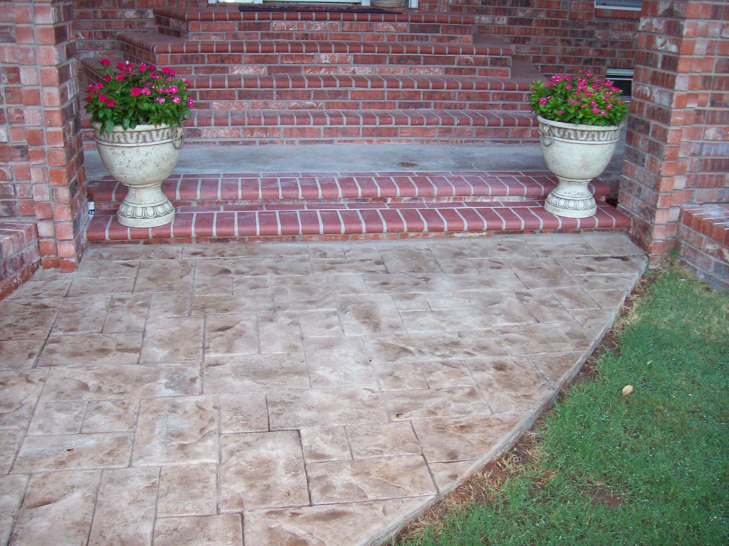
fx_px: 758
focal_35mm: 36
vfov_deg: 39.6
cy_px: 273
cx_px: 364
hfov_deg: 51.4
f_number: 2.7
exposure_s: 1/85.6
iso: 140
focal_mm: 6
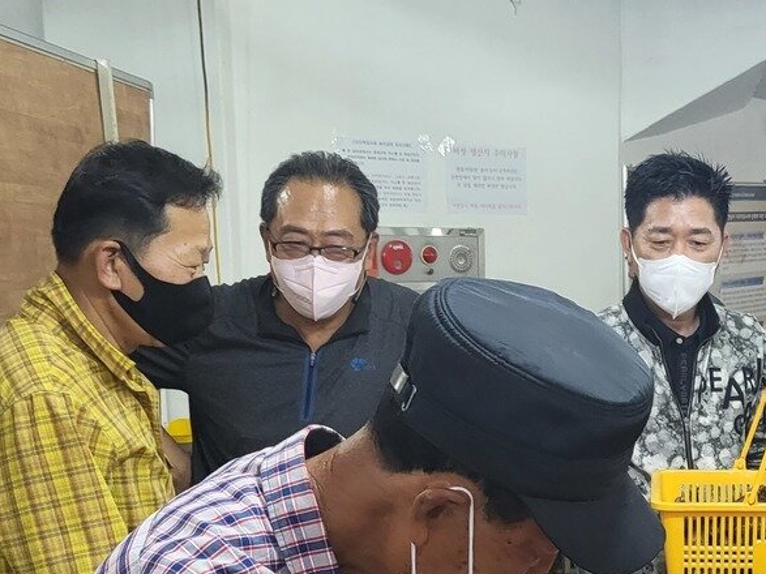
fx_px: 1372
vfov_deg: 22.9
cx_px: 752
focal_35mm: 62
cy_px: 543
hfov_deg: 29.3
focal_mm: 4.25
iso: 250
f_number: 1.8
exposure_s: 1/120
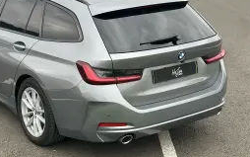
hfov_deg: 28.3
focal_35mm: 72
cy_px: 56
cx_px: 77
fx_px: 491
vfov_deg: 18.1
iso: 125
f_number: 1.78
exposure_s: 1/121
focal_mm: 6.86
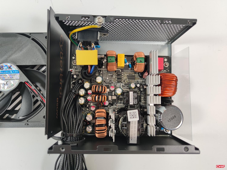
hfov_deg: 69.4
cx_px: 114
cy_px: 85
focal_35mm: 25
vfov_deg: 54.9
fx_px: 164
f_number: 1.85
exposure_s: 1/100
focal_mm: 6.78
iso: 70
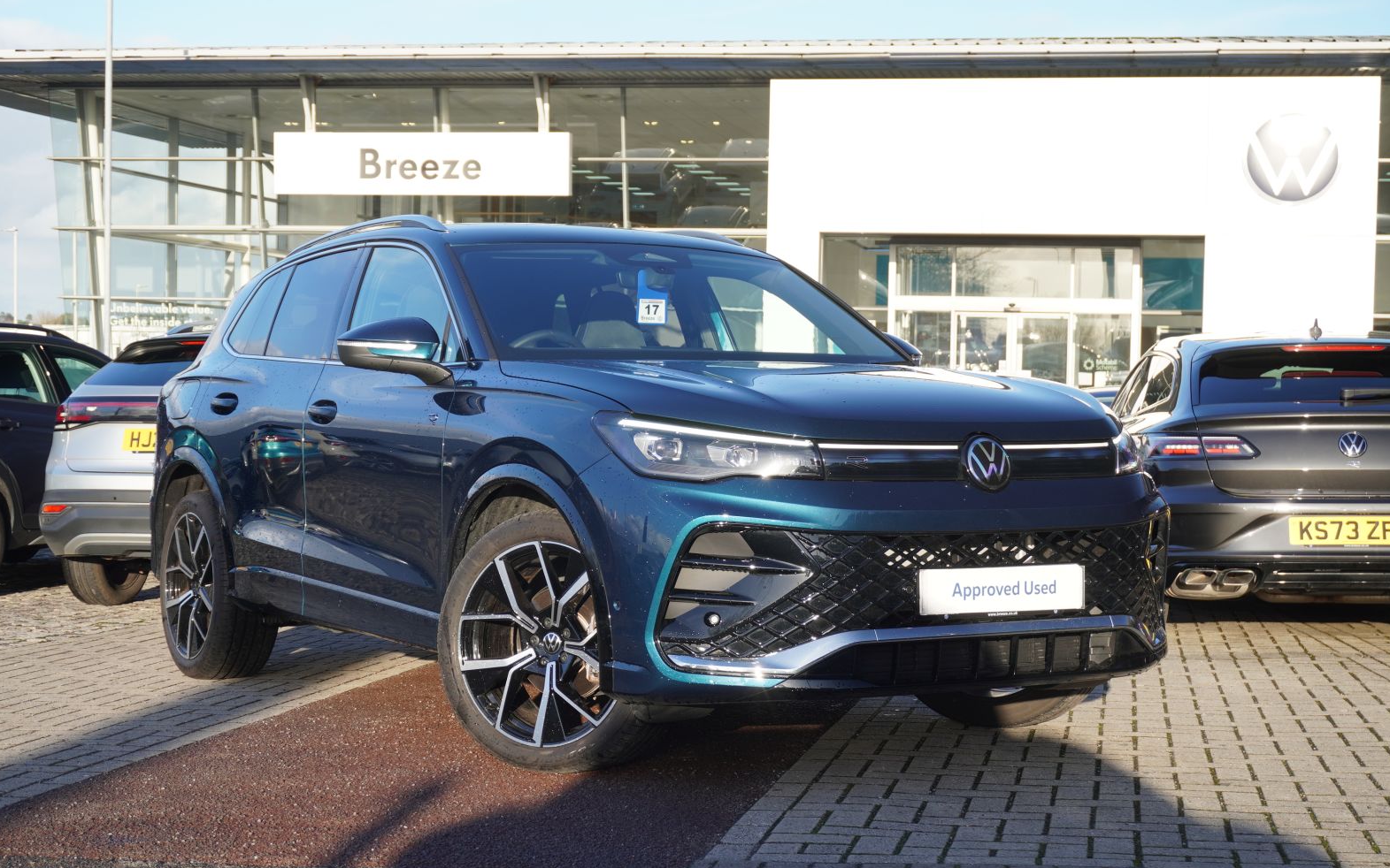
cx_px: 691
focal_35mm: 56
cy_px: 407
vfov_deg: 23.1
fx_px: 2121
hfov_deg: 36.3
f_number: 6.3
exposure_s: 1/80
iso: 100
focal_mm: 36
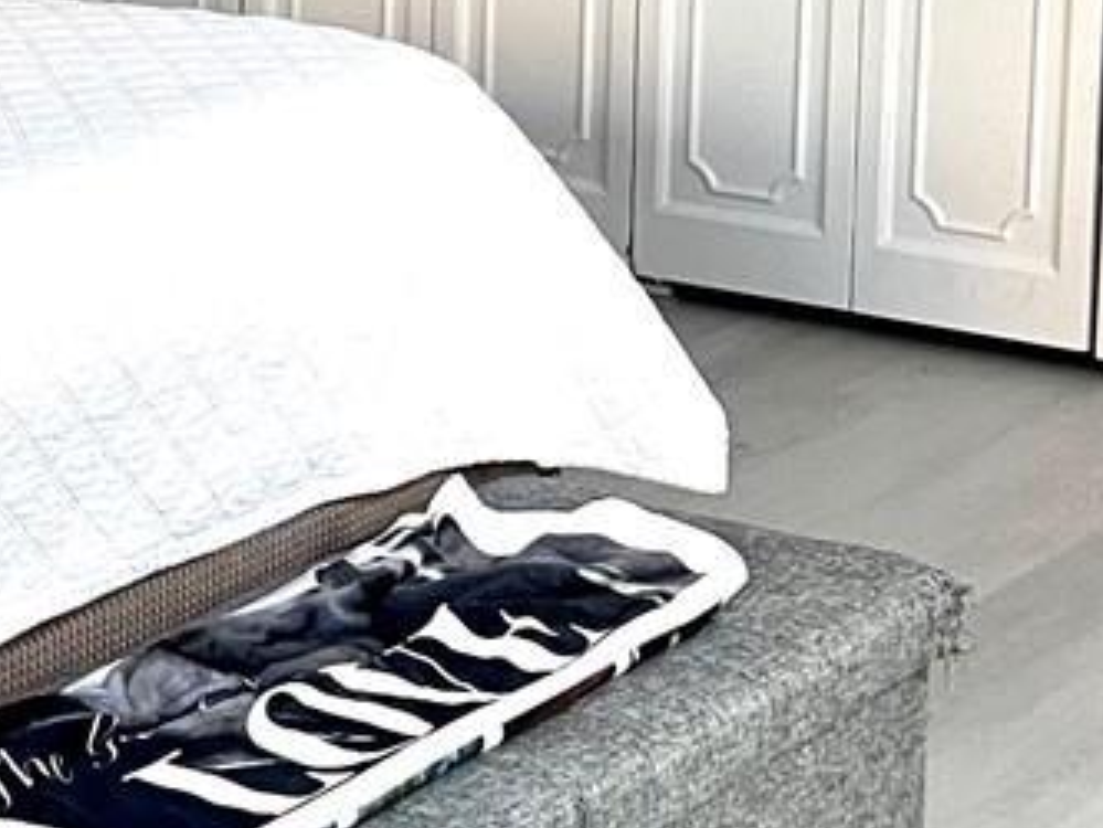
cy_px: -46
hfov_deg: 15.4
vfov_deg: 11.7
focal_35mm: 125
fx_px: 3984
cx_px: -79
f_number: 1.5
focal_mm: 5.7
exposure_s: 1/60
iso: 160
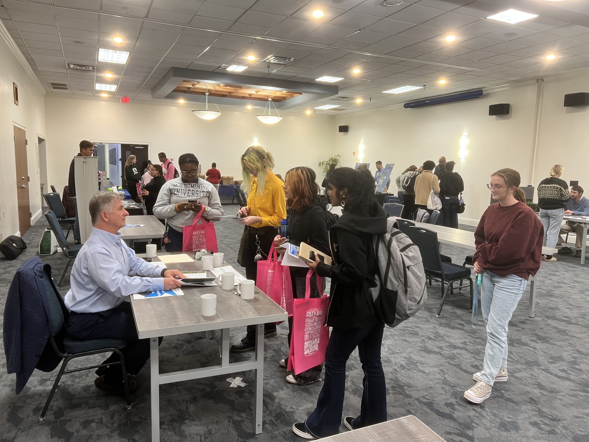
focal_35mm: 26
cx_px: 294
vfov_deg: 53.1
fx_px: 442
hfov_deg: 67.3
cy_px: 221
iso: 125
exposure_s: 1/60
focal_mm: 5.7
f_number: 1.5
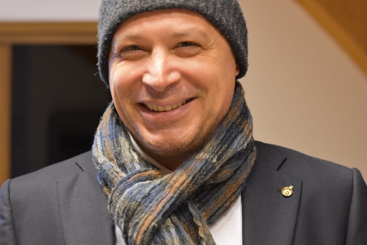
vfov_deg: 17.5
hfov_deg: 26.0
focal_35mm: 78
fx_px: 795
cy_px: 124
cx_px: 181
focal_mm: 50
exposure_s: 1/60
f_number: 4
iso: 3200
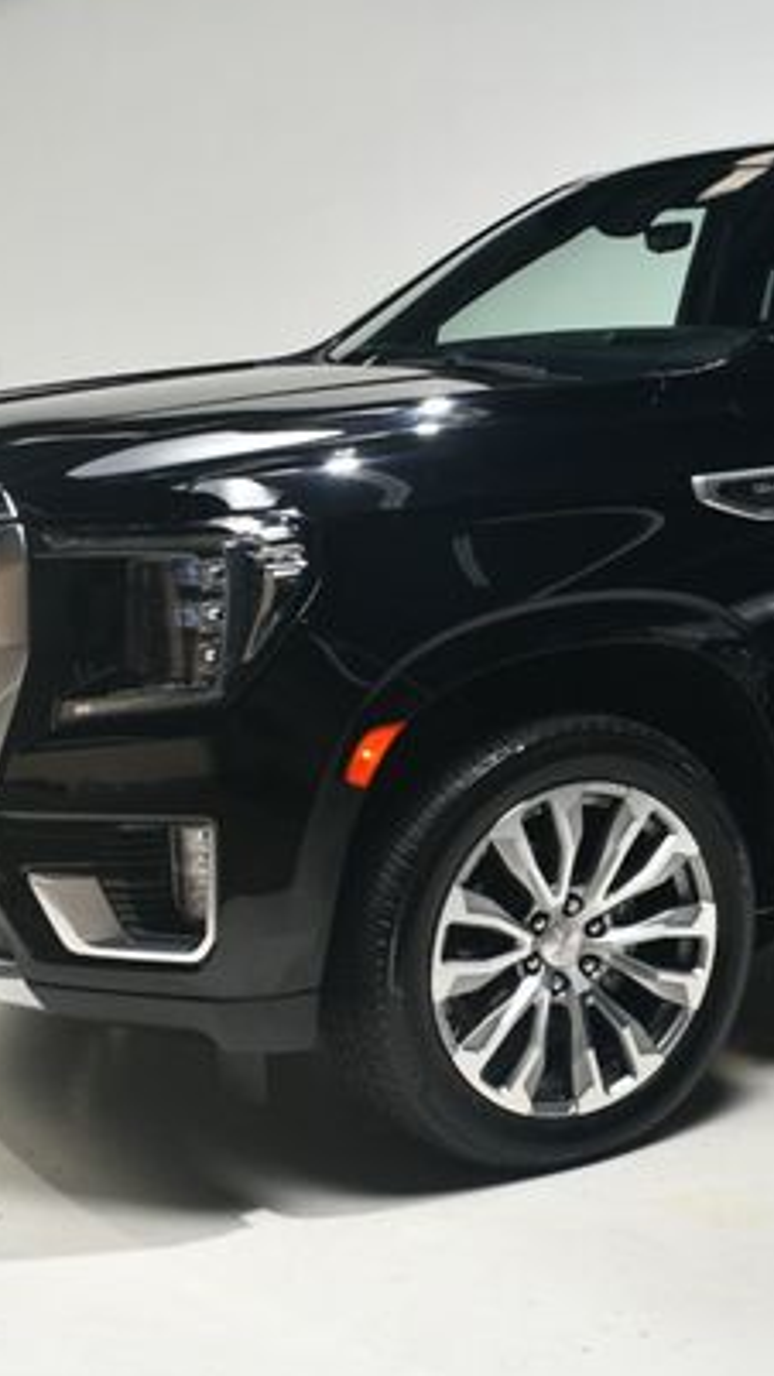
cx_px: 747
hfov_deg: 19.5
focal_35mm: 60
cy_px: 698
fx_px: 2190
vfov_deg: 34.9
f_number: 10
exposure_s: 1/160
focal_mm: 24
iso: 100
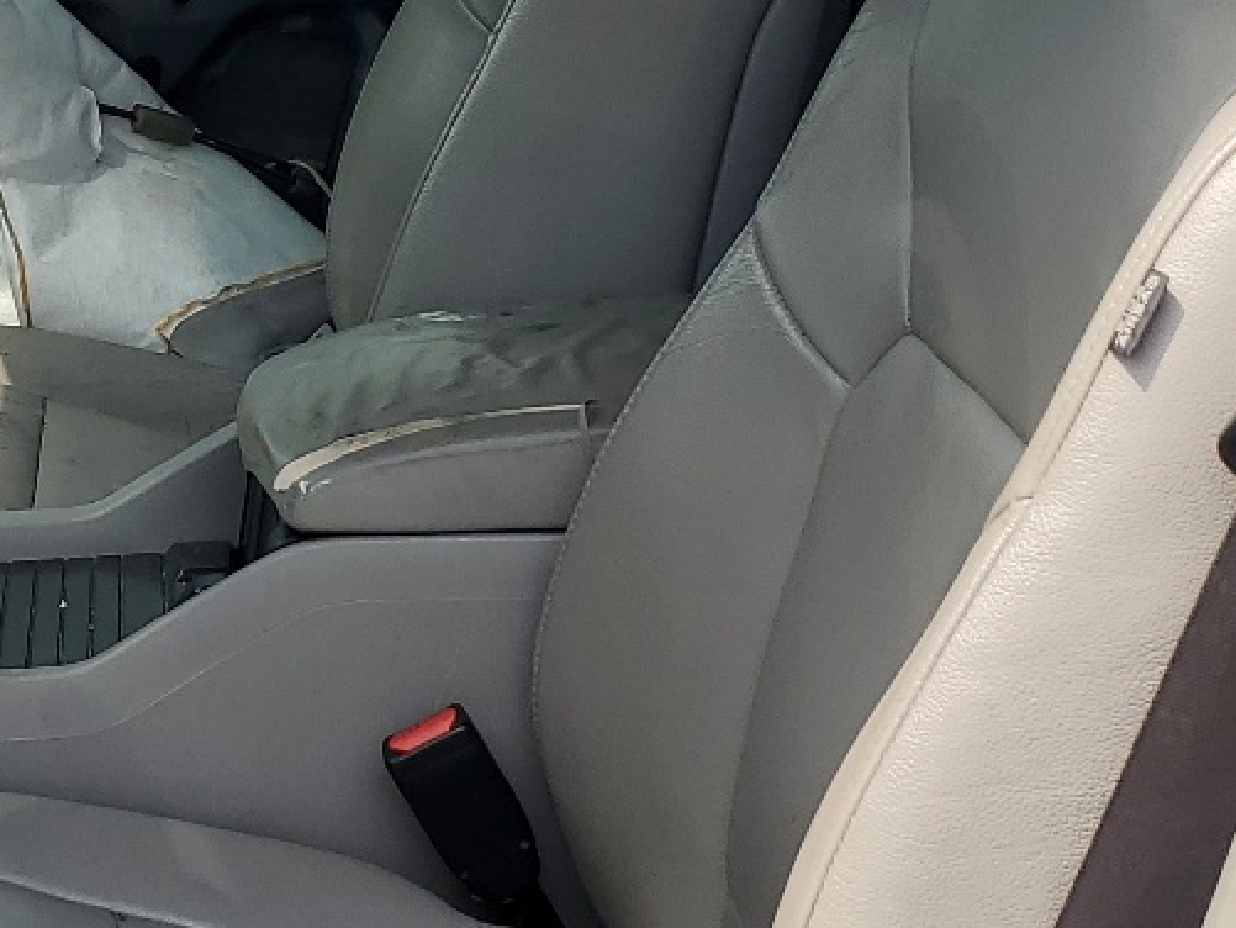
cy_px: 215
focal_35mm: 83
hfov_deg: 22.5
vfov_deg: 17.7
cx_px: -30
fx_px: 2964
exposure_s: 1/1111
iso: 50
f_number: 1.5
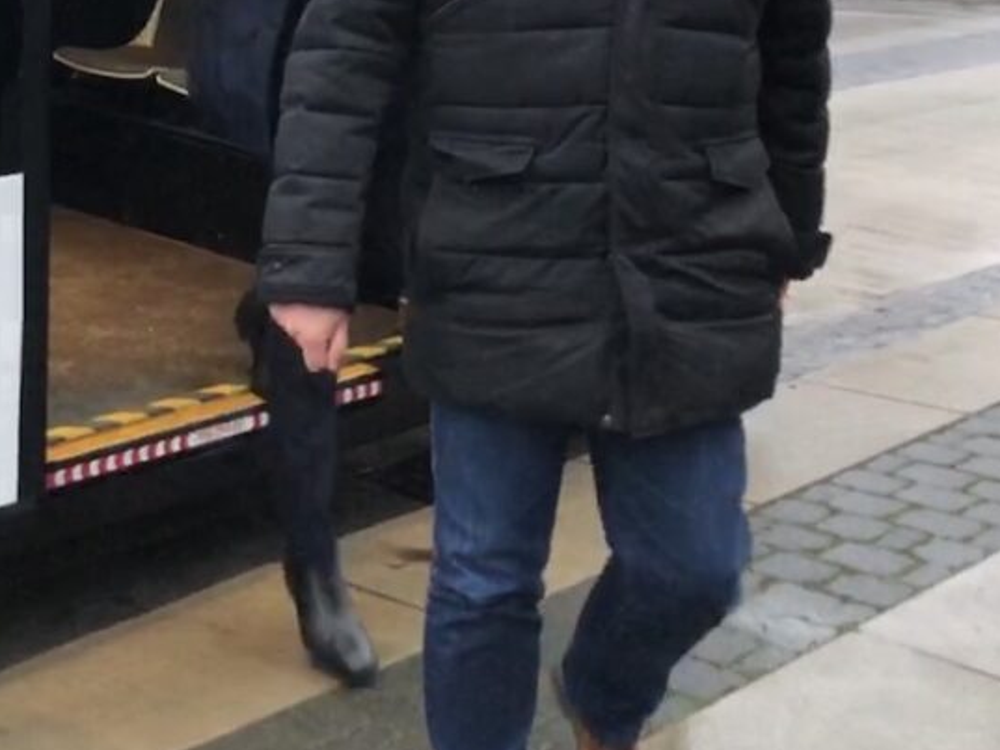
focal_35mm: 61
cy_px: -59
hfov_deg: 30.7
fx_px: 1763
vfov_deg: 22.8
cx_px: 160
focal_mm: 3.99
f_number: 1.8
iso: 320
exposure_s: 1/50
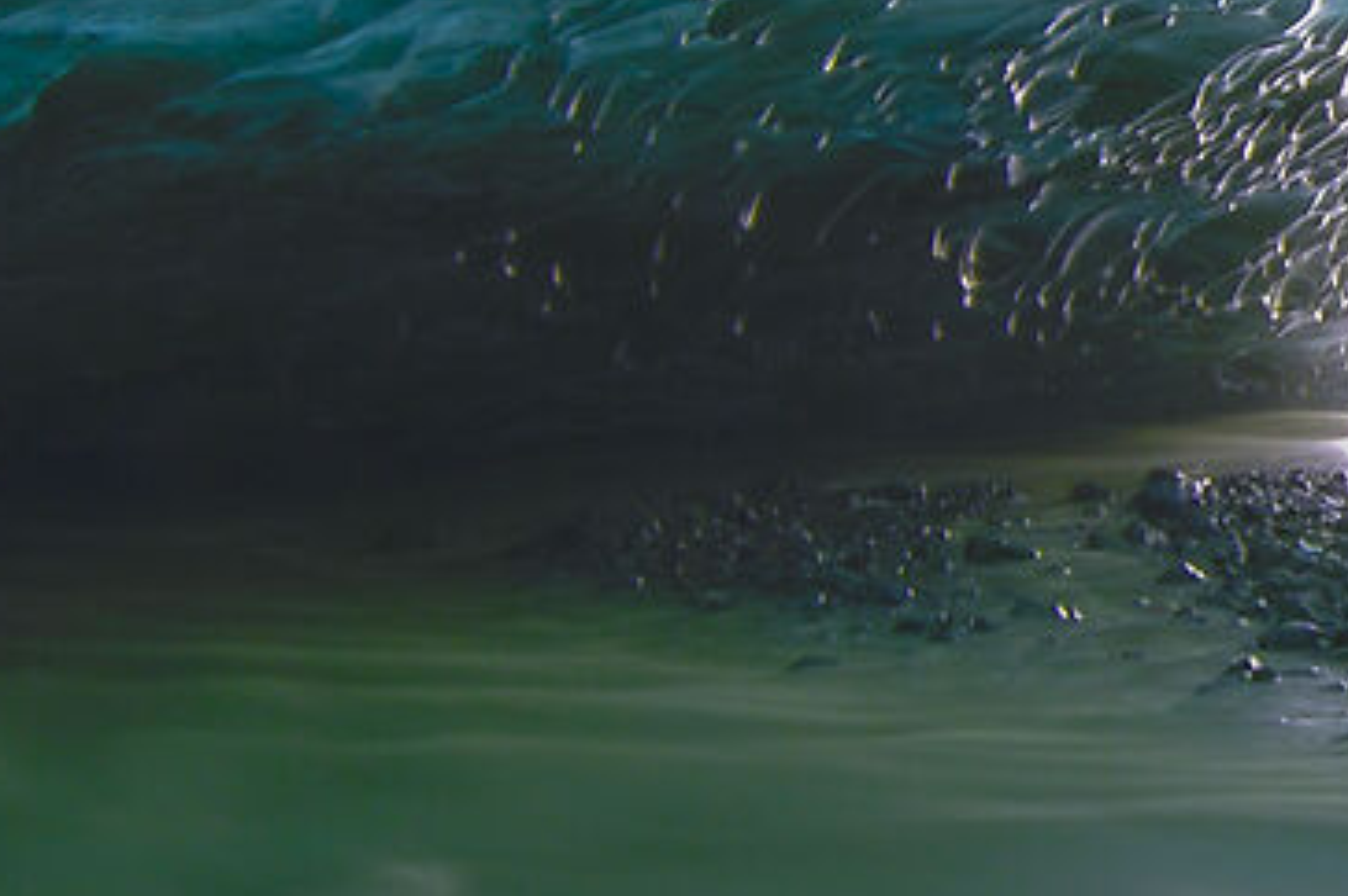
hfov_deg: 19.2
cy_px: 246
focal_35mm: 99
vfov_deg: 13.8
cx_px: 1726
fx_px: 3704
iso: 100
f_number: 18
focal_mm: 15
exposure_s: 6
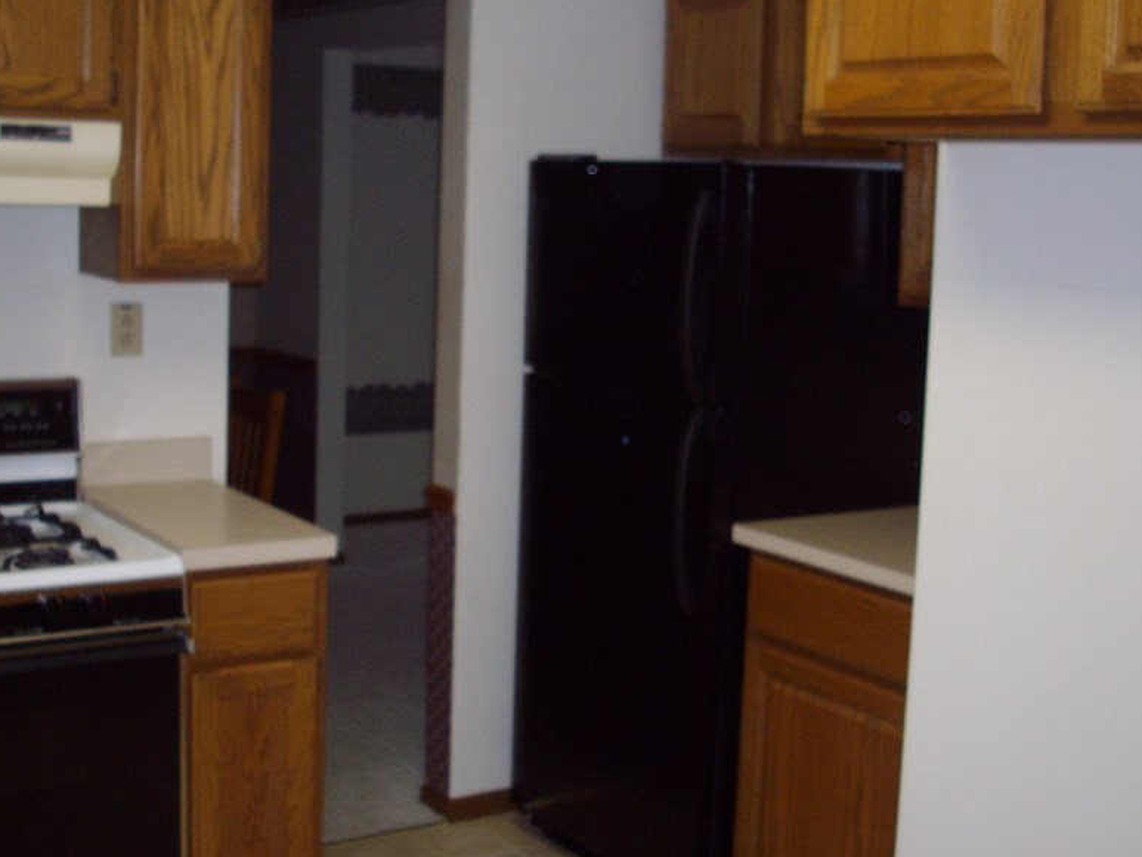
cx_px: 526
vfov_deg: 29.7
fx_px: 1617
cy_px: 387
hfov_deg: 38.9
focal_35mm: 49
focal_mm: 6.2
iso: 160
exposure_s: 1/50
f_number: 2.8
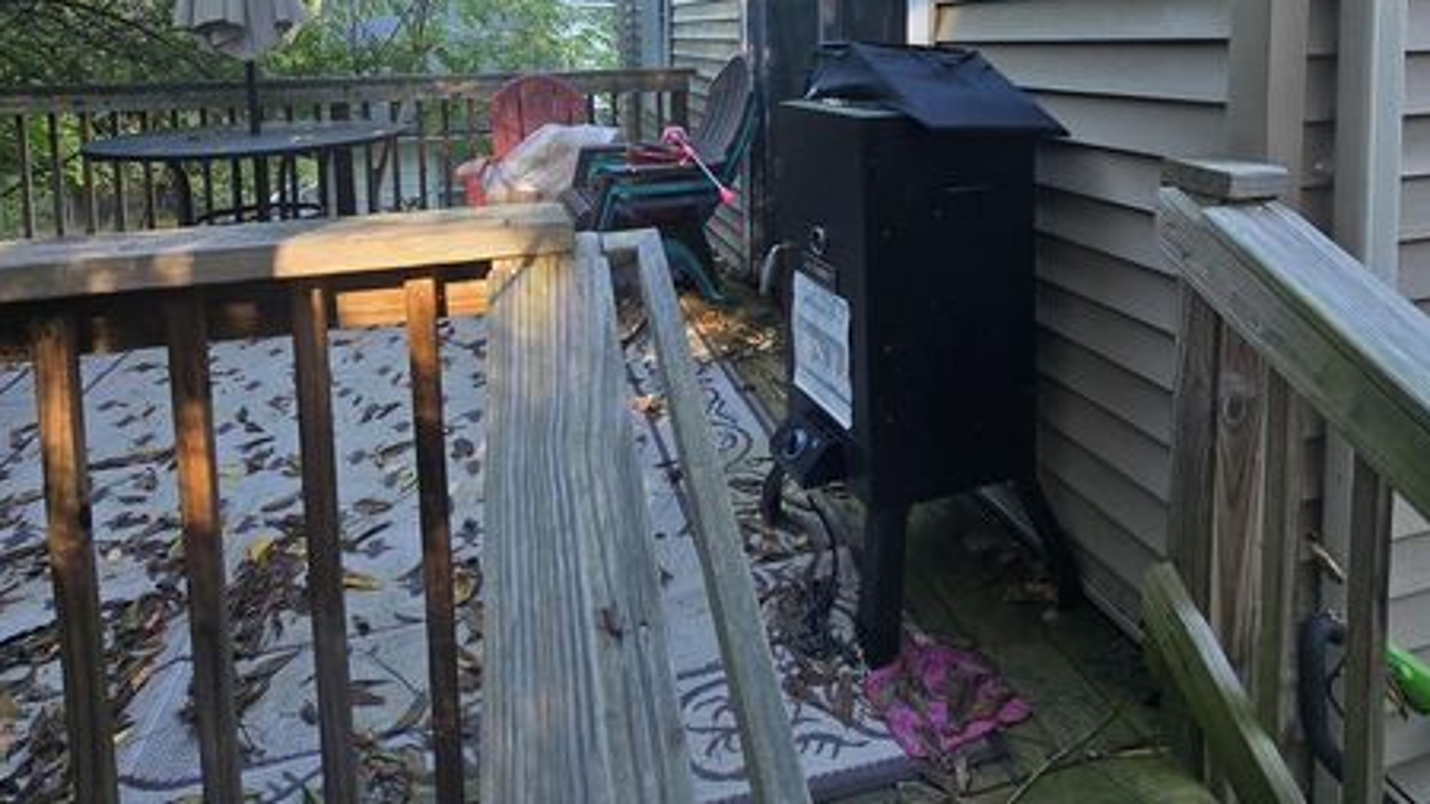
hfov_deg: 83.8
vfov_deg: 48.2
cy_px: 84
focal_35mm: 21
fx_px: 796
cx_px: 734
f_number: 2.2
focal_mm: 2.2
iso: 64
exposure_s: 1/120
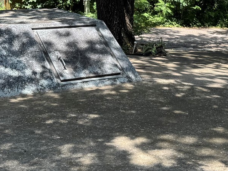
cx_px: 176
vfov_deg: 19.0
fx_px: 507
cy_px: 38
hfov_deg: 25.0
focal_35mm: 77
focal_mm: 6.76
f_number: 1.78
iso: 80
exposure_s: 1/842
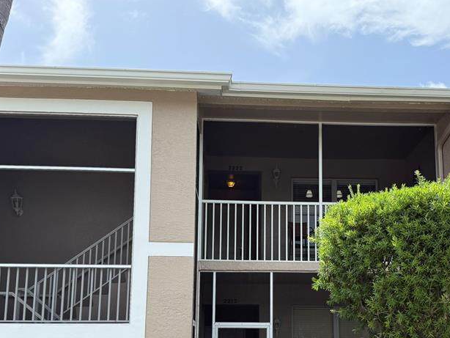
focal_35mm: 40
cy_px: 268
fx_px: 520
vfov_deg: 34.9
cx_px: 258
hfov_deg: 46.6
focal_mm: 6.76
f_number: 1.78
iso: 100
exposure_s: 1/2445
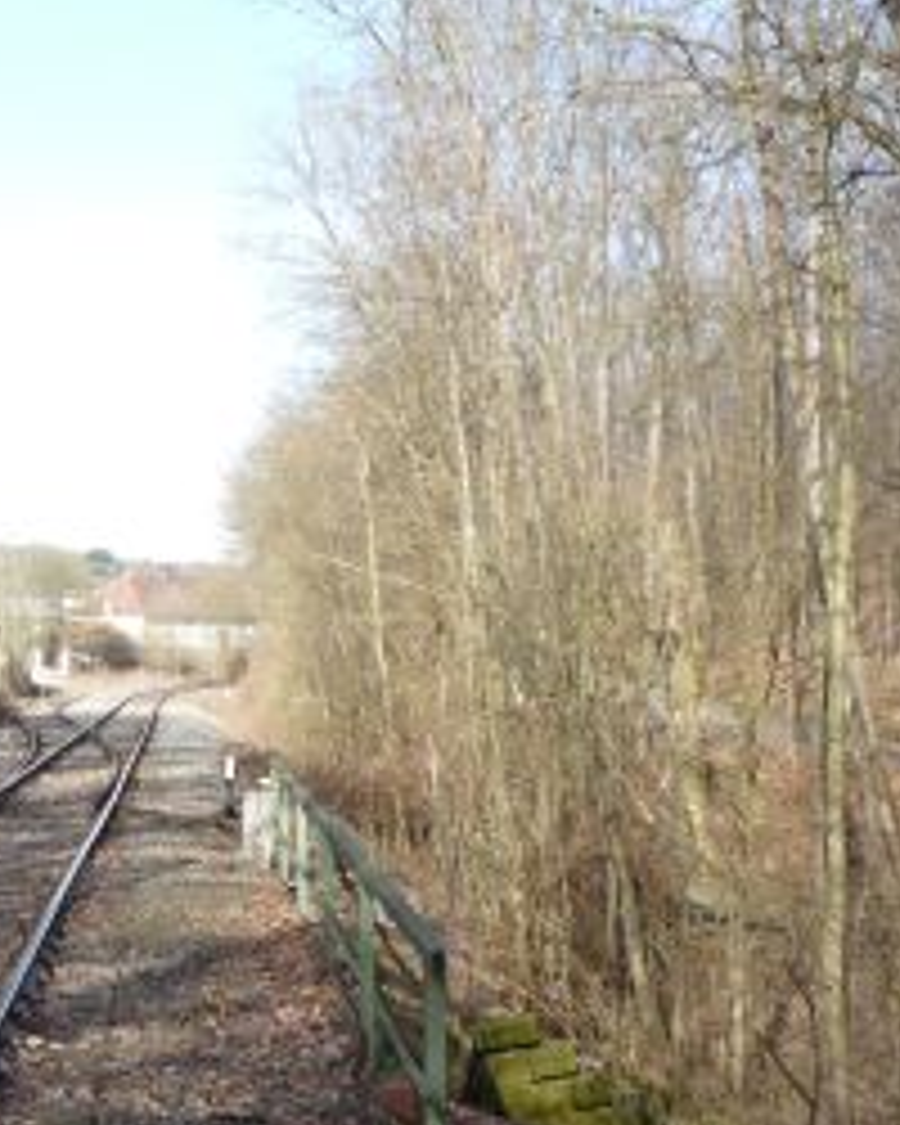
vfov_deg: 31.1
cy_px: 788
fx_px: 1998
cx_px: 0
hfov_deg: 24.3
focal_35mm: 60
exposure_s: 1/250
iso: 125
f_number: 4
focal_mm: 5.2
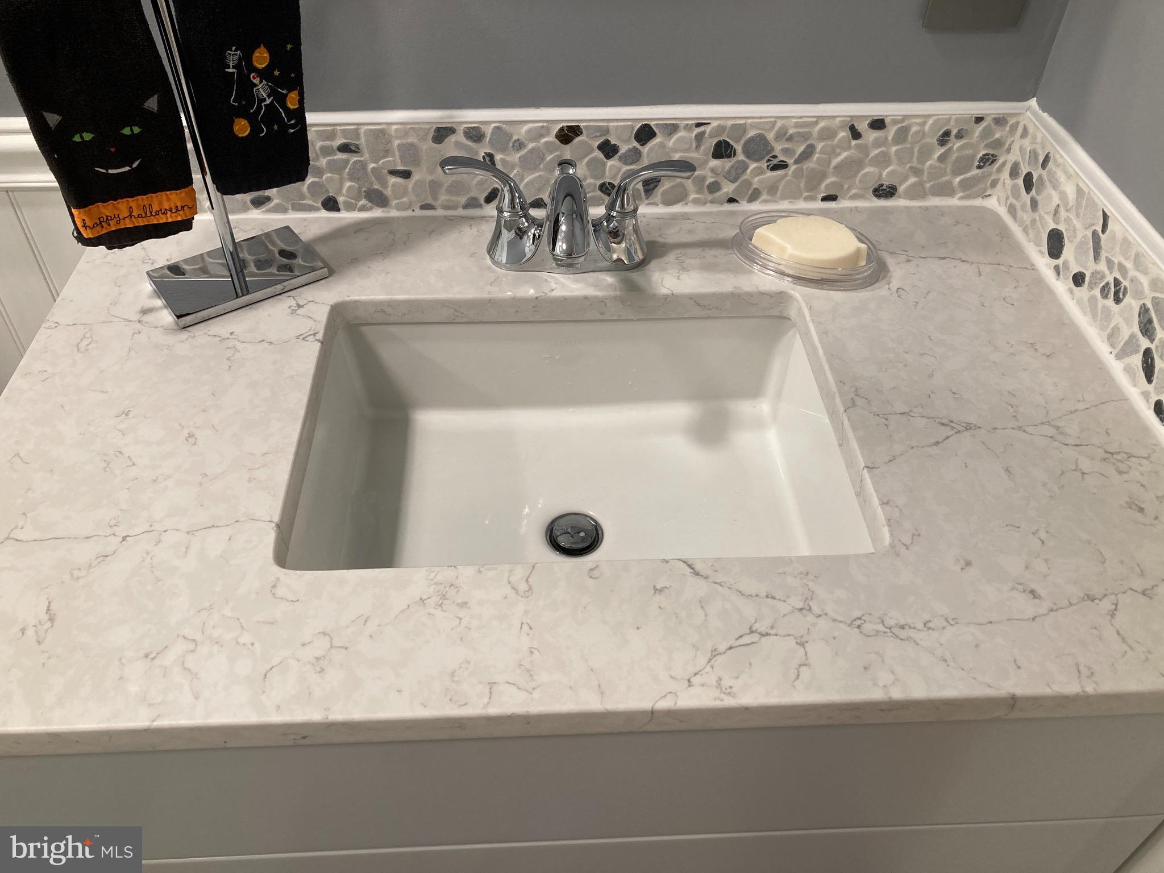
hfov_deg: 63.4
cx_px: 582
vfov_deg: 49.7
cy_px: 436
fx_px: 942
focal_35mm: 28
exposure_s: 1/60
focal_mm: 3.99
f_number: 1.8
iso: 80
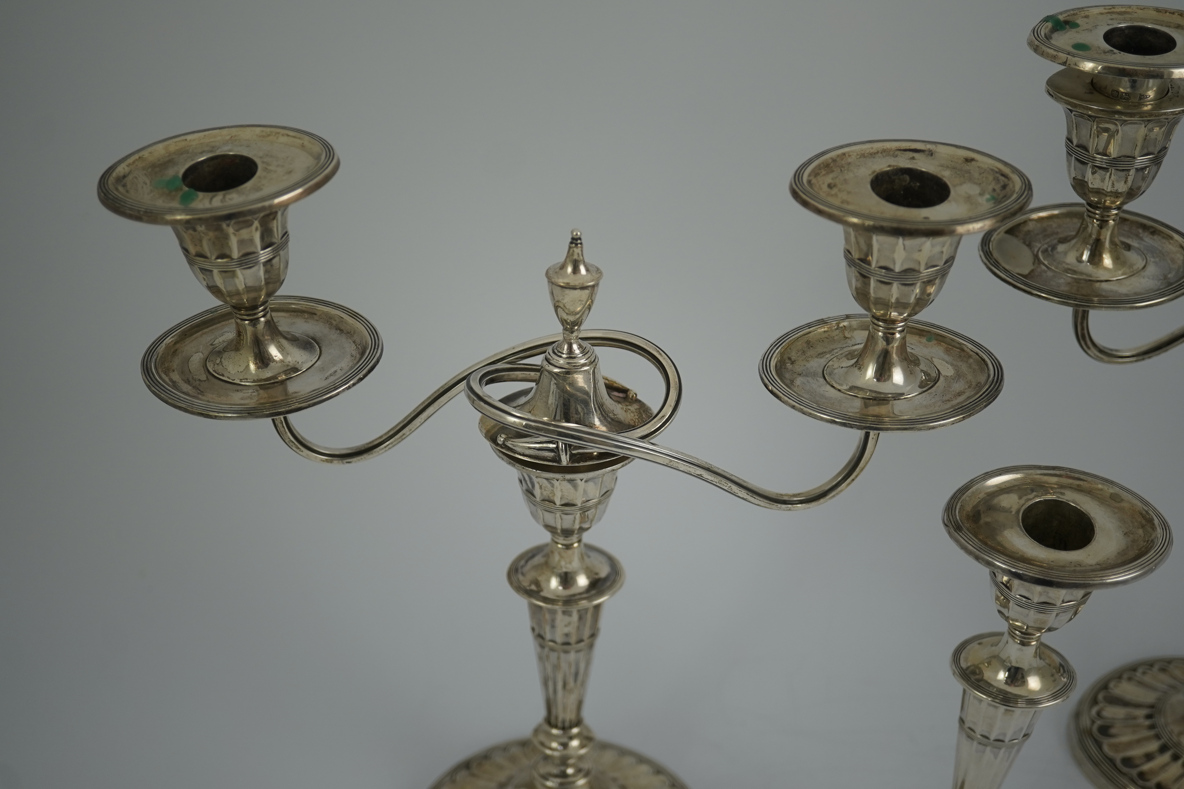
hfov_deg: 43.6
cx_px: 592
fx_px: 1480
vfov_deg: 29.9
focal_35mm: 45
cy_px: 394
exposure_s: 1/160
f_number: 4
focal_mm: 30
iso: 250
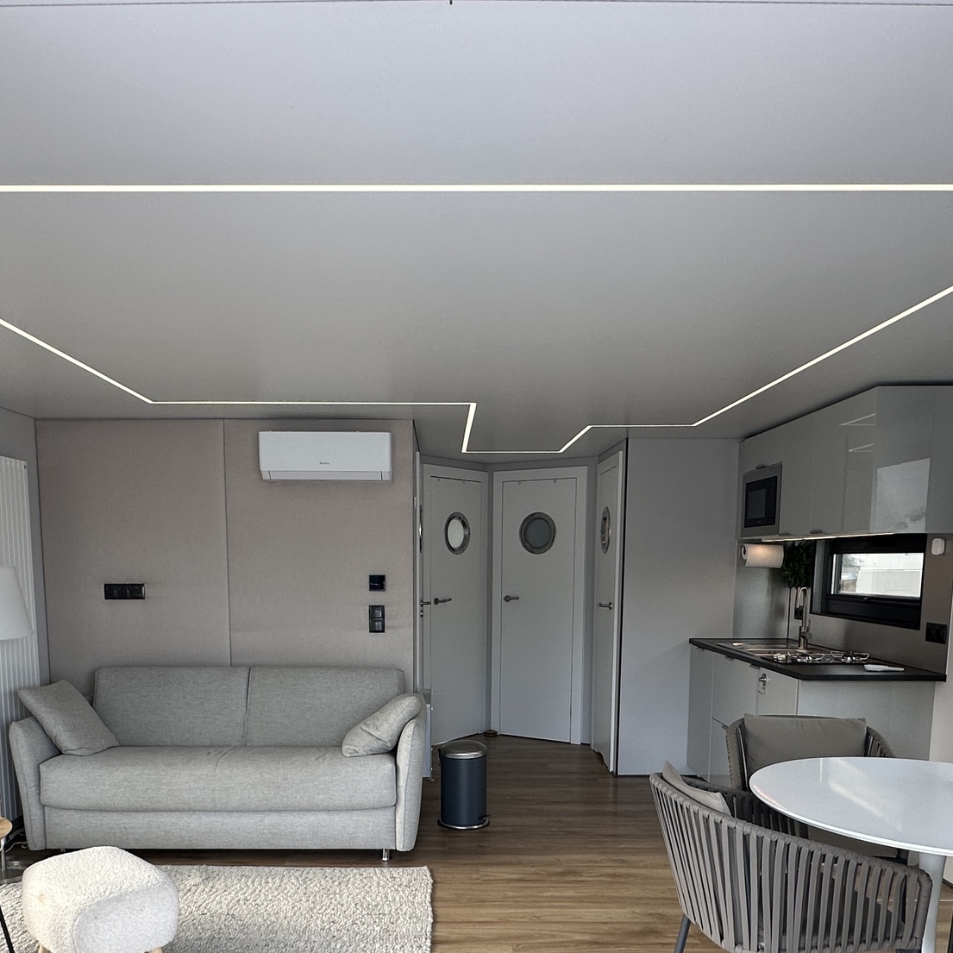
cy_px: 675
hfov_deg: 57.2
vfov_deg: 55.4
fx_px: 872
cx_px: 436
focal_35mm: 28
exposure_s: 1/100
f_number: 2.2
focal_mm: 2.22
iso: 64
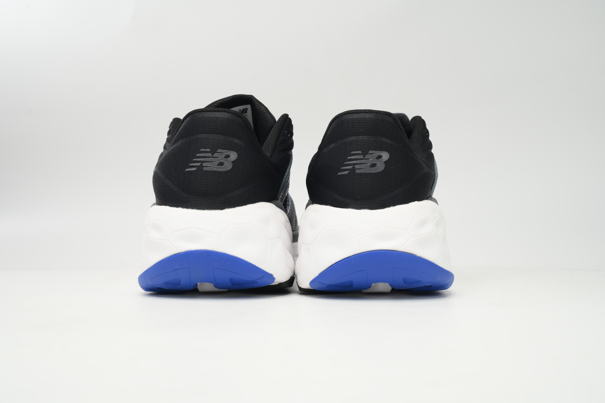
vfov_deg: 37.9
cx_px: 302
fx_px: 588
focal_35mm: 35
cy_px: 202
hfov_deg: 54.4
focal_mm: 35
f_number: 10
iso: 500
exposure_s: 1/100
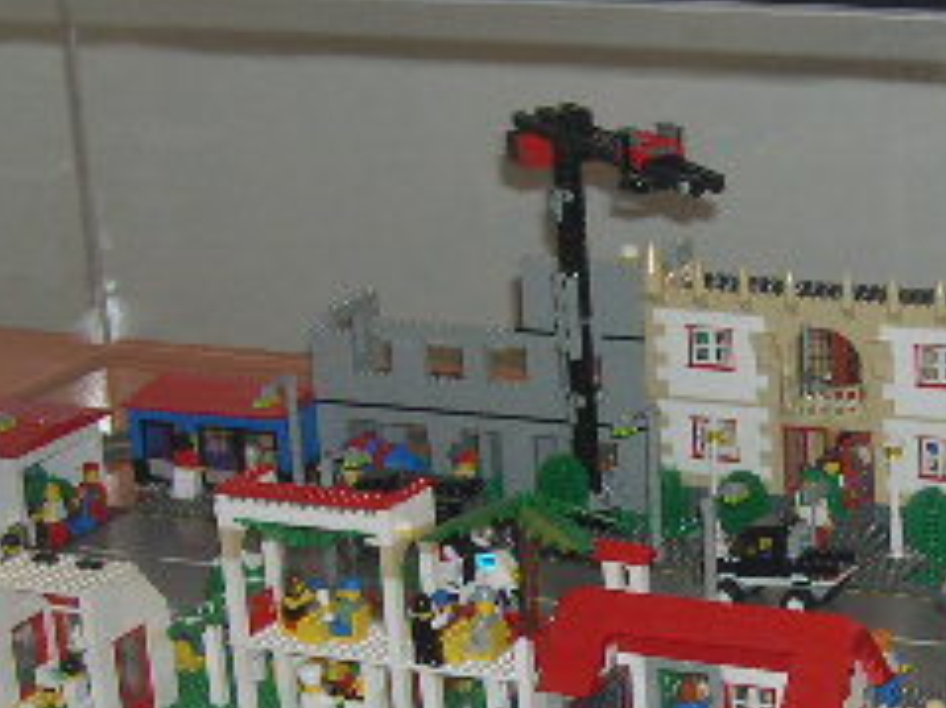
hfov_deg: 15.5
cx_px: 867
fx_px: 3442
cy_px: 597
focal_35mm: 126
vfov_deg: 11.7
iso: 124
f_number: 3.1
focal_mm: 10.1
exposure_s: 1/60
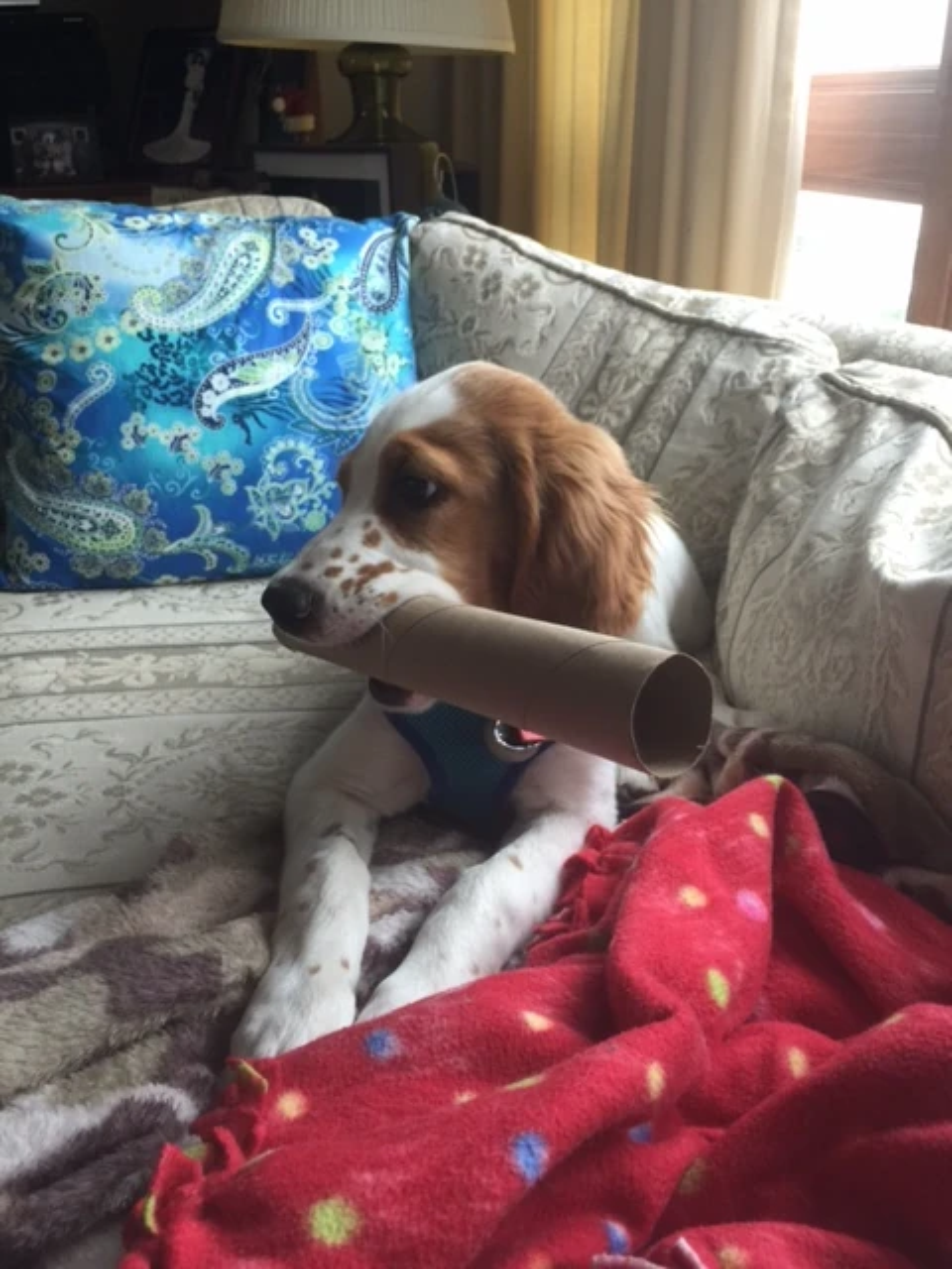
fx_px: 1063
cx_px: 476
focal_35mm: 29
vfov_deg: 61.7
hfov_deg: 48.2
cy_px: 634
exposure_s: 1/15
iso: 32
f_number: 2.2
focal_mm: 4.15
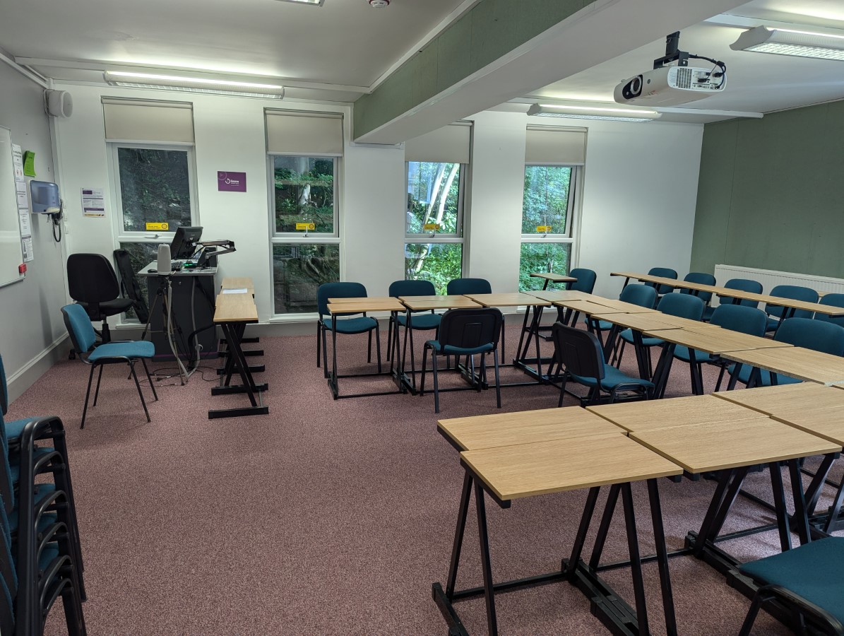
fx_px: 586
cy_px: 318
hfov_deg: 71.5
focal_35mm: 24
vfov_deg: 56.9
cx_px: 422
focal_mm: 6.81
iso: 50
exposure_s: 1/50
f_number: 1.85
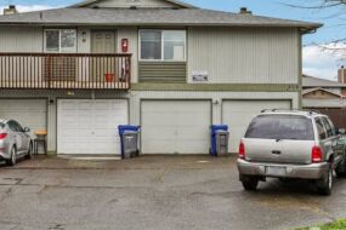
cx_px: 135
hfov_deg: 33.8
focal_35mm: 59
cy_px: 83
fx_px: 567
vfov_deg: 22.9
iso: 400
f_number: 8
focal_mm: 28
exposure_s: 1/90
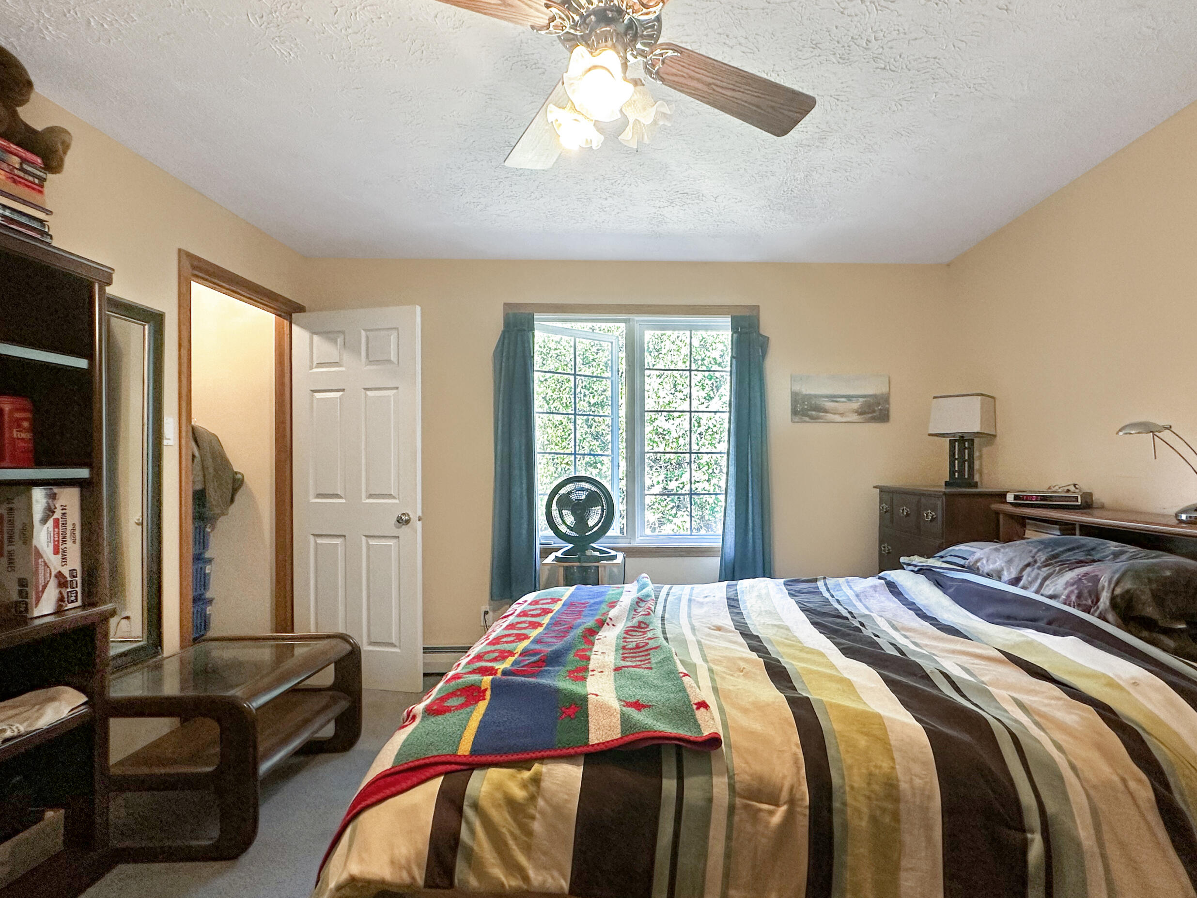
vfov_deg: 74.7
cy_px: 449
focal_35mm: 17
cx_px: 657
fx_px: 588
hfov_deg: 90.8
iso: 160
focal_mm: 2.22
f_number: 2.2
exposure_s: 1/99
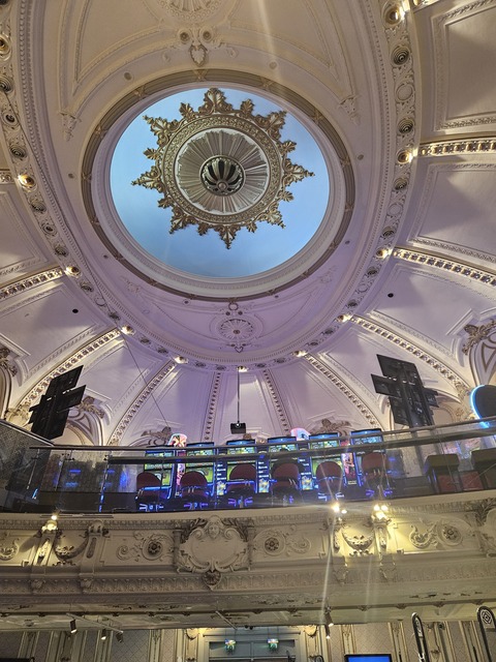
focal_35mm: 23
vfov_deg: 73.9
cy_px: 331
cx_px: 248
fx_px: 439
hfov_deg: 58.9
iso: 500
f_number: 1.8
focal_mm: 5.4
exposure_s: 1/100
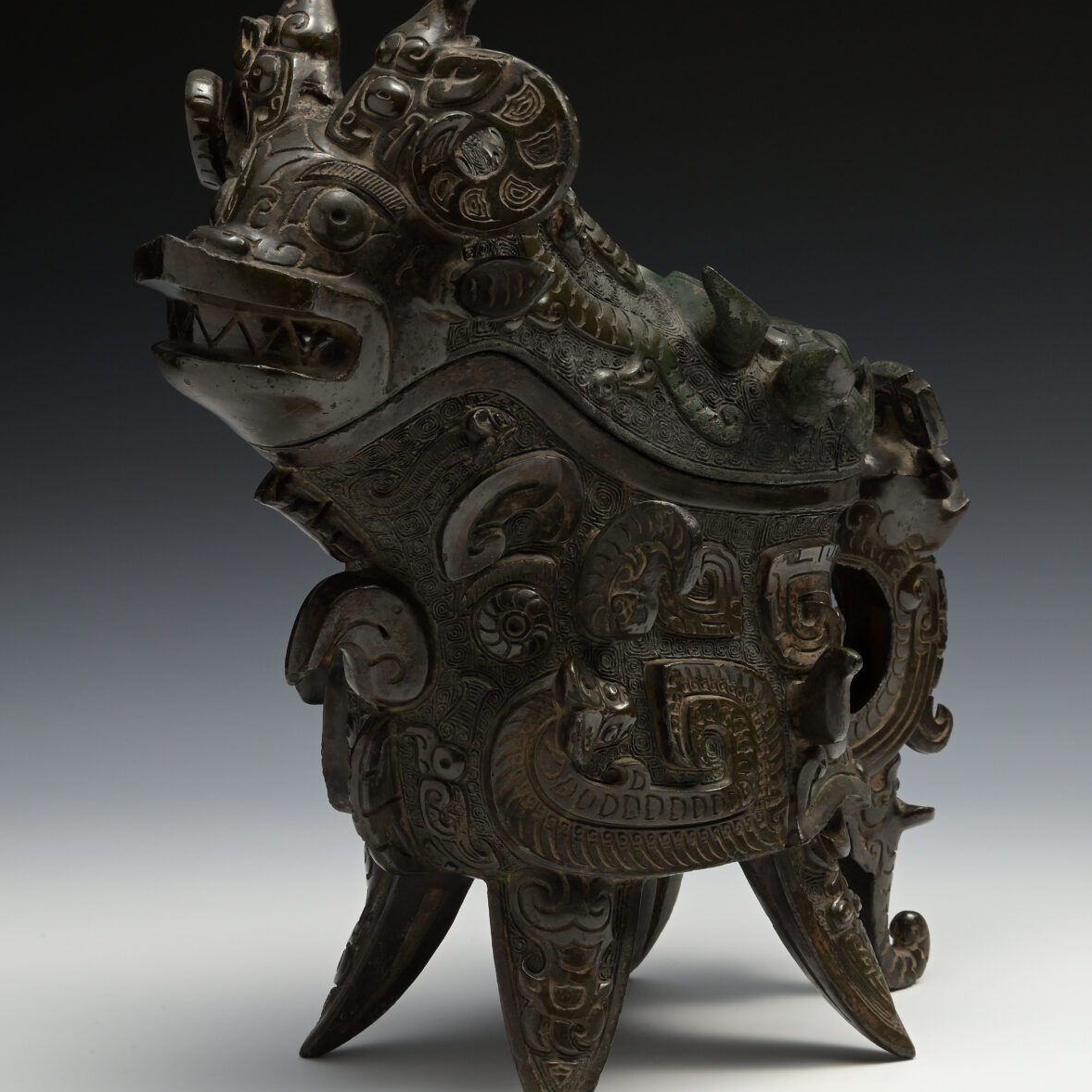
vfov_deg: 9.4
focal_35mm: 187
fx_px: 6674
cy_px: 536
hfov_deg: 9.4
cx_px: 556
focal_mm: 135
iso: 200
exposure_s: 1/180
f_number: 22
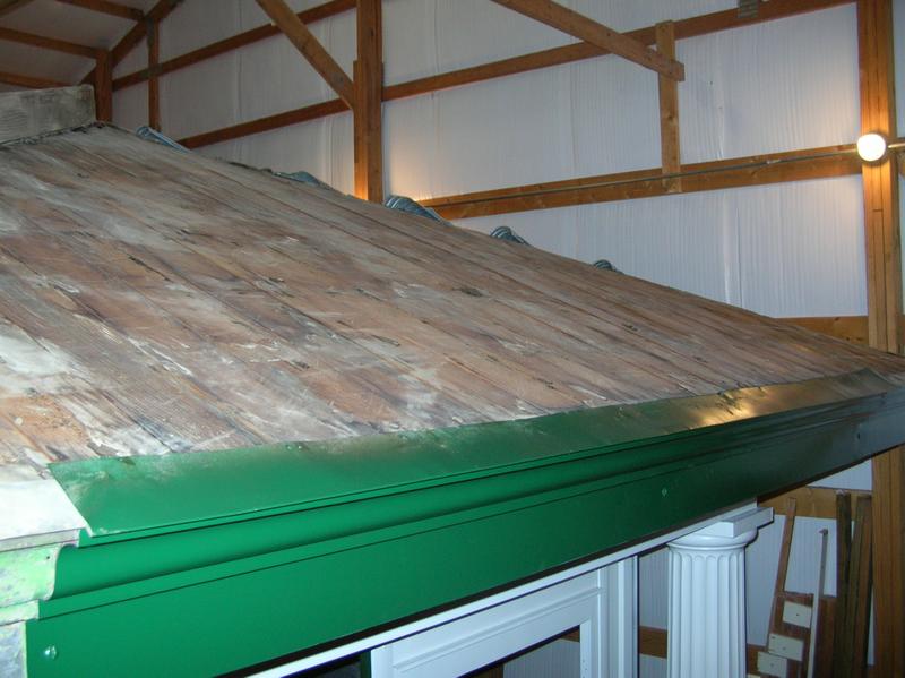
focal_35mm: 37
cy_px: 339
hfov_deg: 50.2
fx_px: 967
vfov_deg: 38.6
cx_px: 452
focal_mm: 6.2
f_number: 2.7
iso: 100
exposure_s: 1/60.1
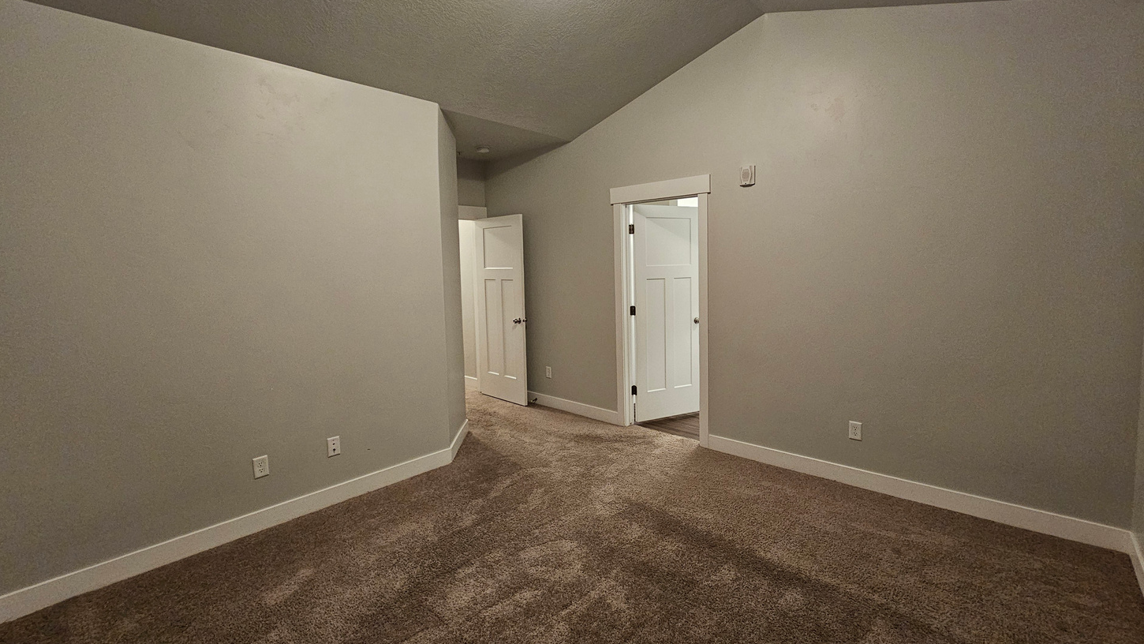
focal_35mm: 15
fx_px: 455
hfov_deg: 103.0
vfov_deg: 70.4
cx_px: 582
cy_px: 294
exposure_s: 1/30
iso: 400
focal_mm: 2.2
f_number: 2.2
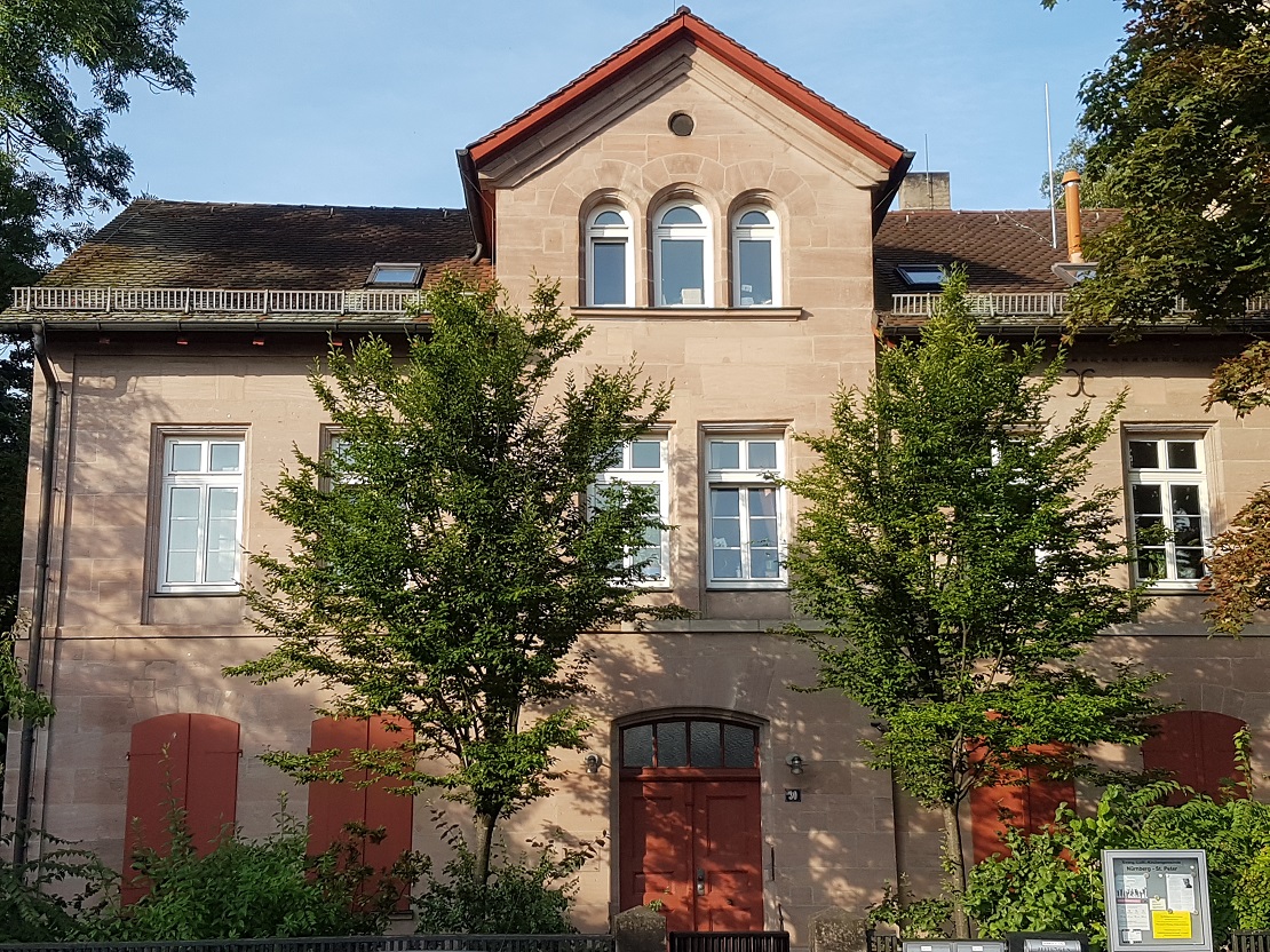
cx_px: 635
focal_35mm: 26
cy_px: 476
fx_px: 954
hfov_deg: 67.3
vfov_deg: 53.0
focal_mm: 4.2
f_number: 1.7
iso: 40
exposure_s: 1/1010
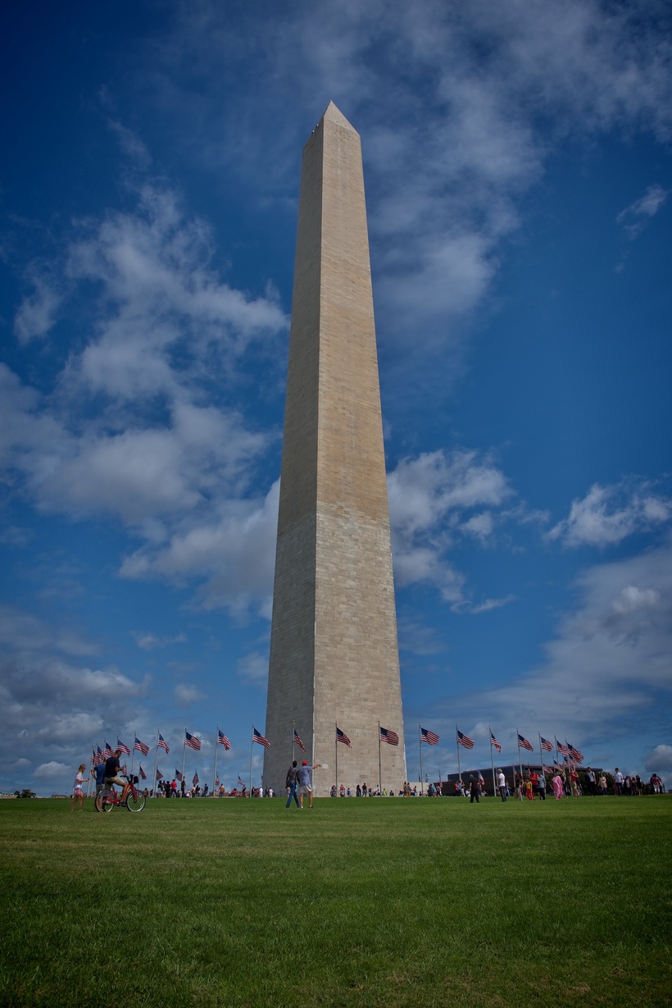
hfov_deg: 51.3
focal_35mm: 25
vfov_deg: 71.5
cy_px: 490
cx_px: 329
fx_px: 700
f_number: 11
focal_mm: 24
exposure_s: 1/500
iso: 100
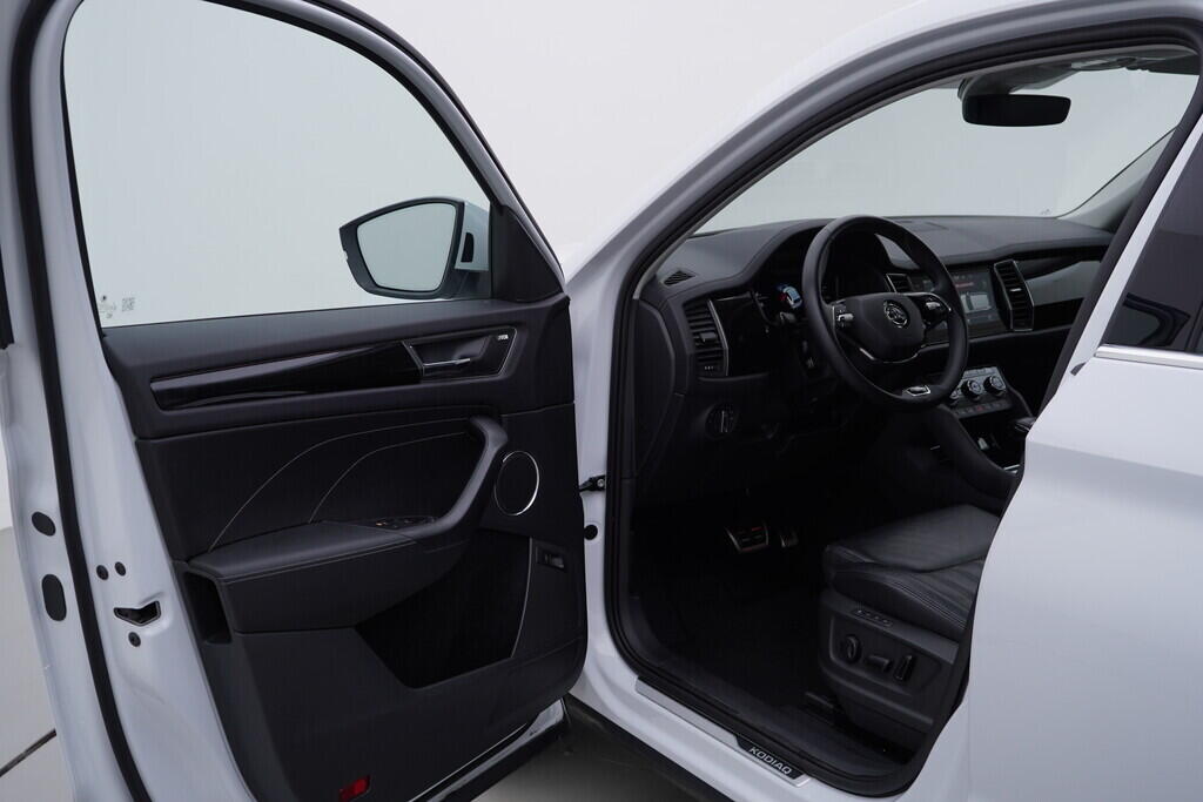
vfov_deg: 36.9
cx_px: 602
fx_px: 1203
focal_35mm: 36
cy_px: 401
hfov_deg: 53.1
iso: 125
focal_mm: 24
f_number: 4
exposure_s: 1/80
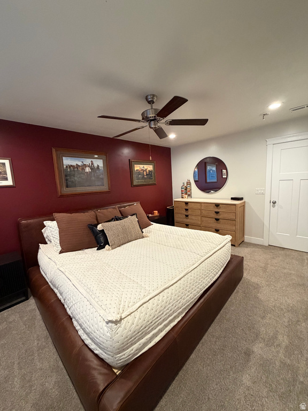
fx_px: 166
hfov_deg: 85.7
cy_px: 206
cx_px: 154
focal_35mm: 14
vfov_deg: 102.1
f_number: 2.2
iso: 500
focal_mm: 2.22
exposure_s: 1/60
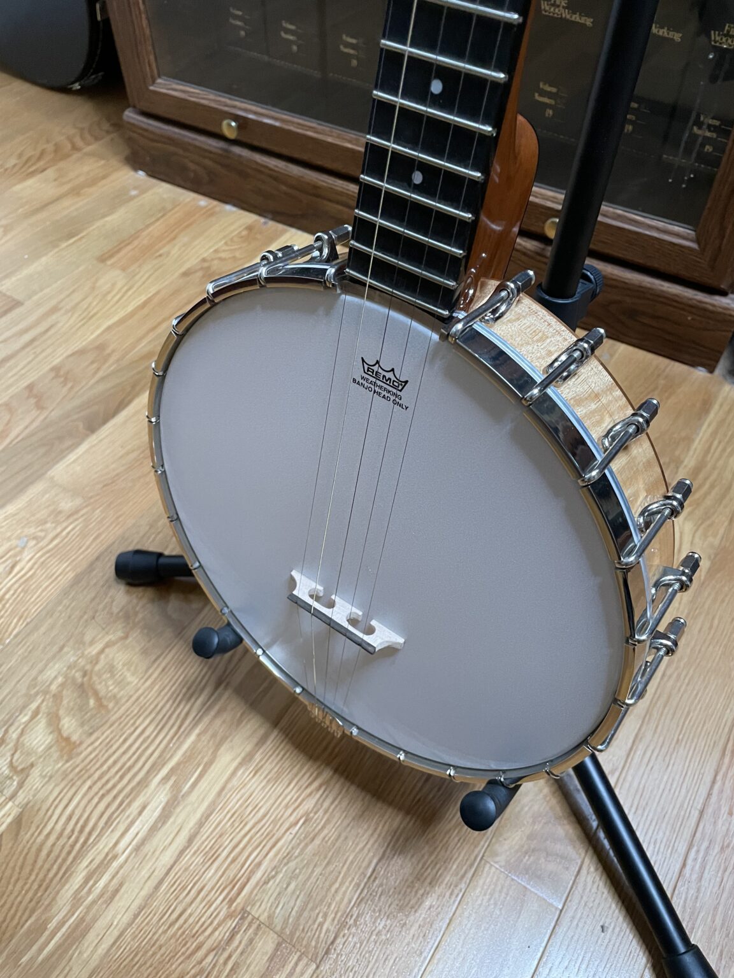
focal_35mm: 26
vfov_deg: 67.3
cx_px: 367
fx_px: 735
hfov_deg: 53.1
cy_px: 489
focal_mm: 4.2
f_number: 1.6
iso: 400
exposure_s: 1/60
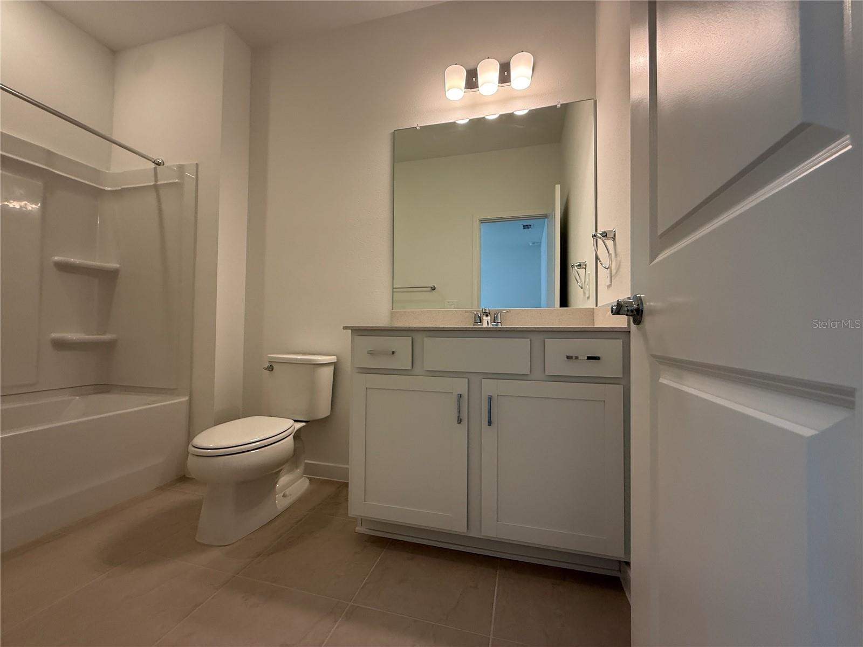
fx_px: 349
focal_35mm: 14
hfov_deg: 102.1
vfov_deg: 85.7
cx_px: 432
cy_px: 324
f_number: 2.2
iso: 125
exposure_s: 1/120
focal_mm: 2.22
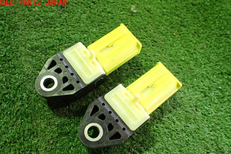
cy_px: 86
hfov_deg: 58.7
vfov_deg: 41.0
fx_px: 205
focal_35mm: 32
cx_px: 113
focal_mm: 5.4
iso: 800
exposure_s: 1/80
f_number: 2.3
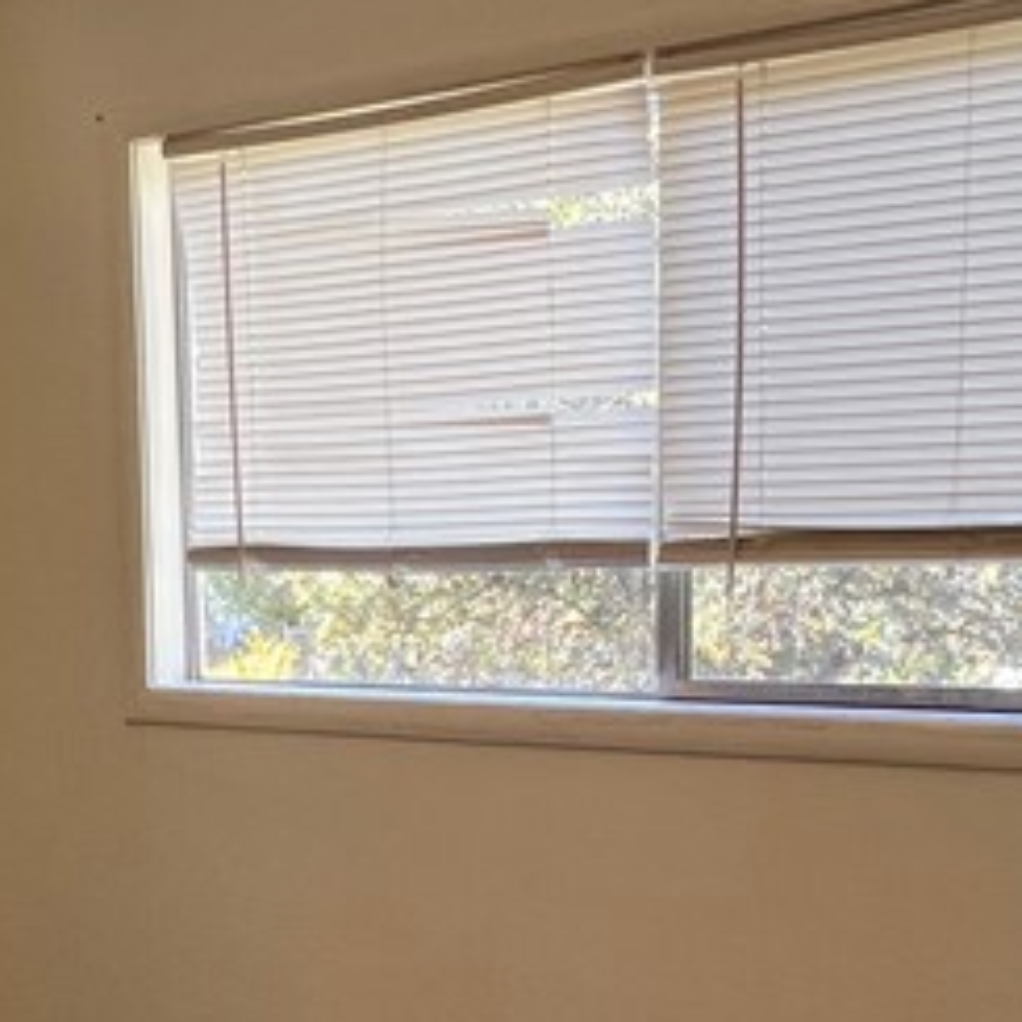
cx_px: 413
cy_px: 830
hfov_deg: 35.2
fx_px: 1603
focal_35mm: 48
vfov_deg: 34.2
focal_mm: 1.57
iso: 125
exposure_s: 1/120
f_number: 1.8
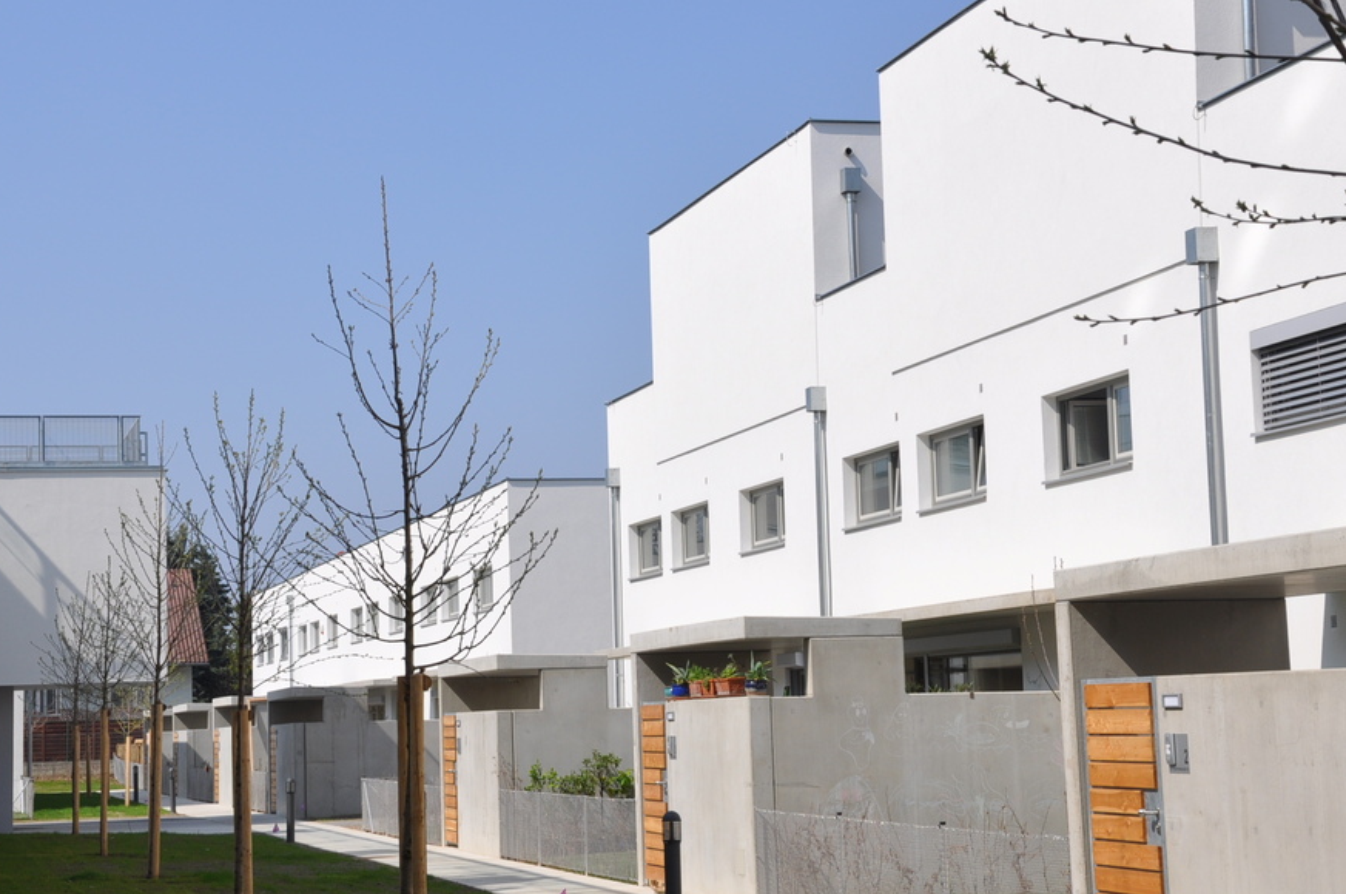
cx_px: 544
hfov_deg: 26.3
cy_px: 413
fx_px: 2876
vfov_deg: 17.7
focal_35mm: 77
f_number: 10
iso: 200
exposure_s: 1/400
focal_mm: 40
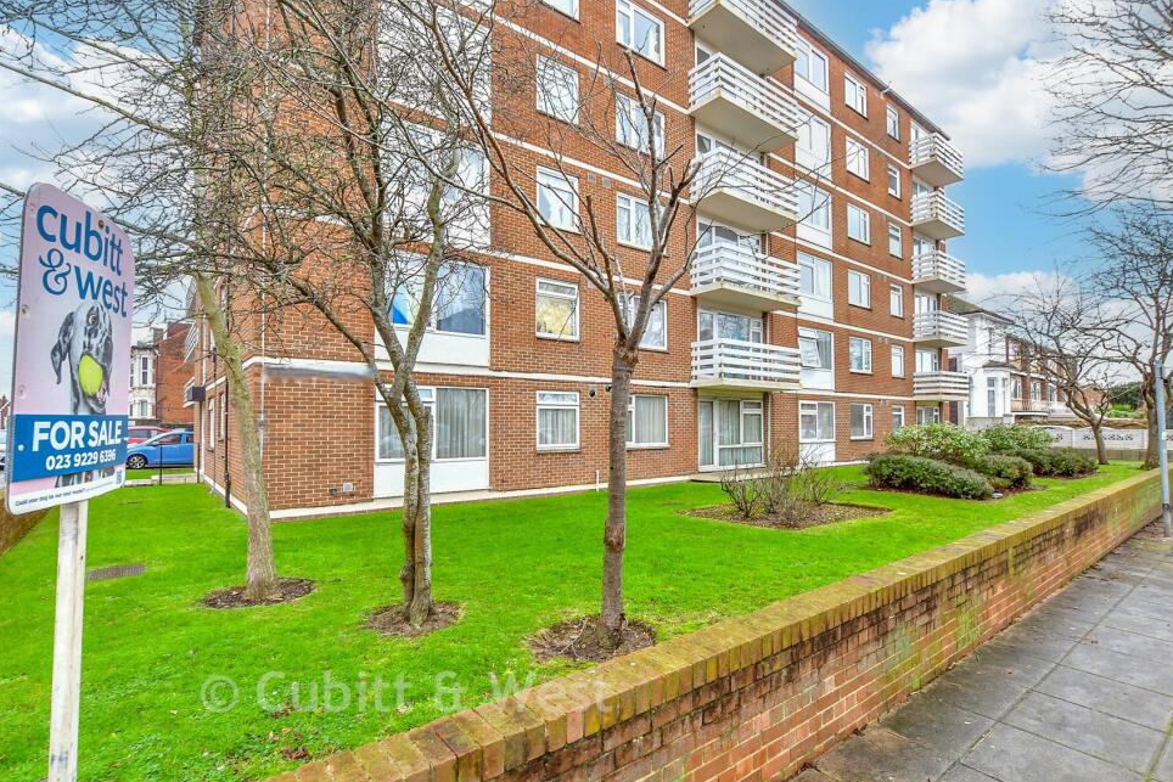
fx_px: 554
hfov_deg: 93.2
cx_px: 605
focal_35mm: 17
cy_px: 408
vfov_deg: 70.4
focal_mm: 11
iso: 500
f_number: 8
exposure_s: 1/40
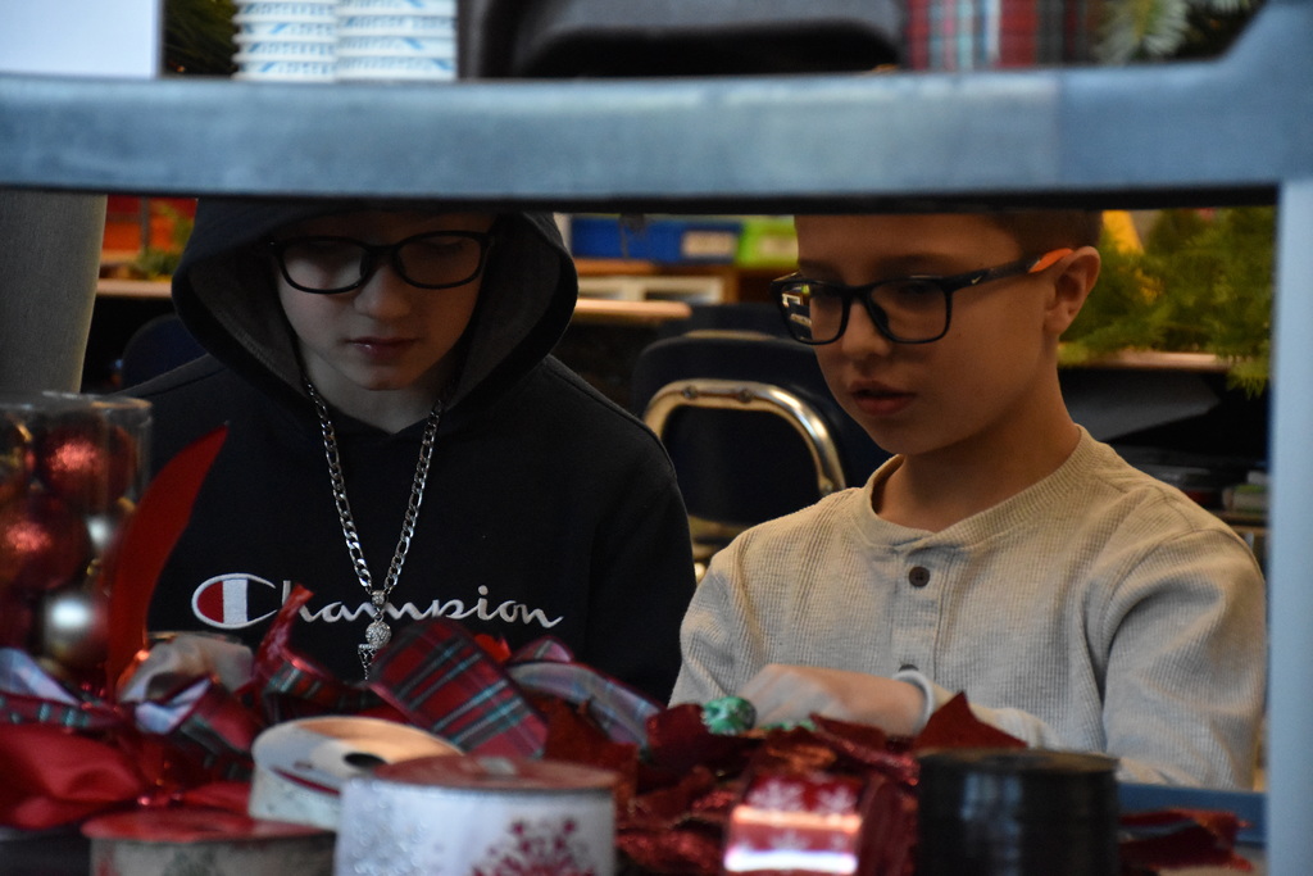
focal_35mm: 112
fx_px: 4103
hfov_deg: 18.2
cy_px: 438
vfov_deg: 12.2
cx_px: 656
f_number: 5
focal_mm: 75
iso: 5000
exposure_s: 1/320
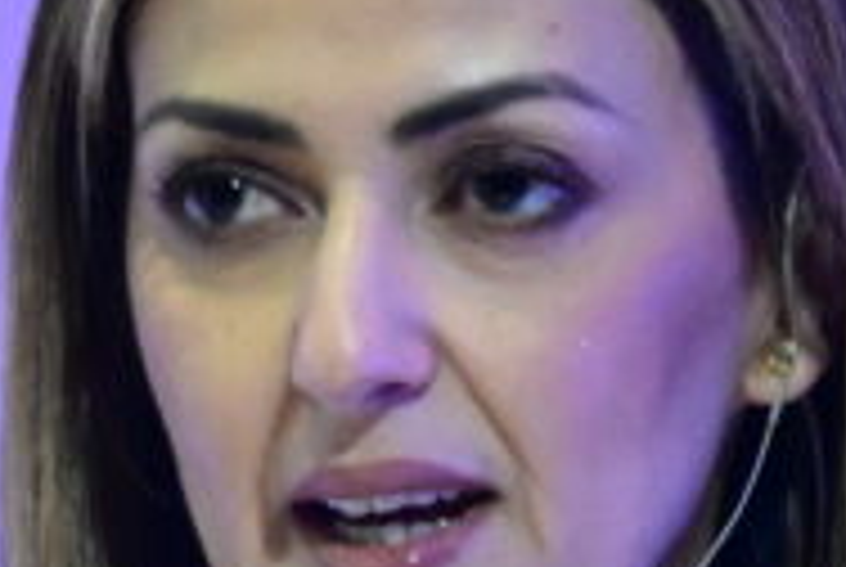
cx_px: 292
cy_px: 1246
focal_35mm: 1478
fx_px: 34787
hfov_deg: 1.4
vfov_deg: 0.9
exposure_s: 1/250
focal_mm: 155
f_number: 4.5
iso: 6400
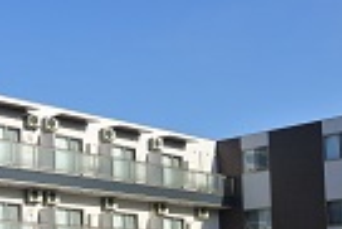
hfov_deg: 26.2
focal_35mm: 77
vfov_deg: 17.4
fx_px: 732
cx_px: 116
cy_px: 224
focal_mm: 10
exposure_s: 1/800
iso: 100
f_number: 5
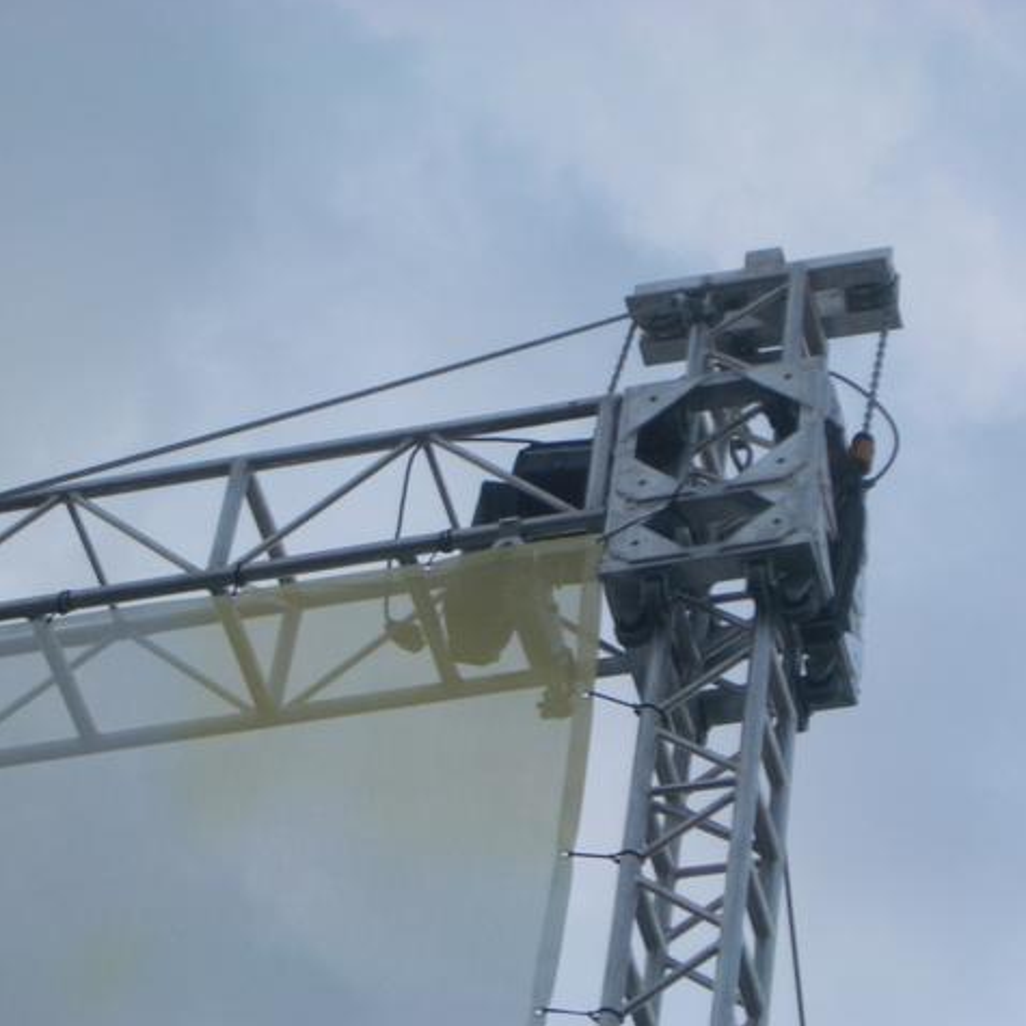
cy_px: 510
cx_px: 585
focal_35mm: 125
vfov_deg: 14.0
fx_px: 4192
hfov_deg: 14.0
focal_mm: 17.4
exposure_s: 1/125
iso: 50
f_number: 4.8
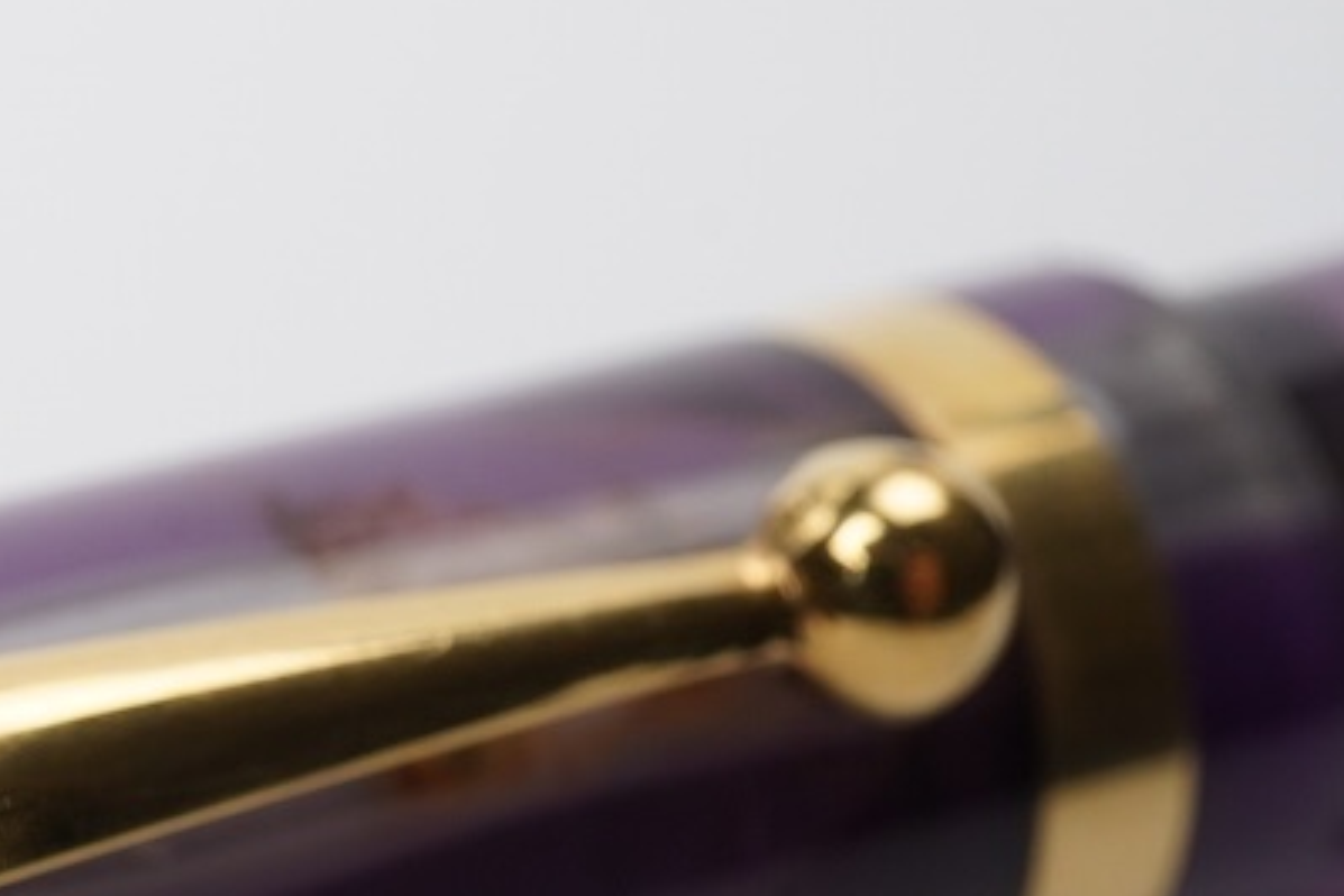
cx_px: -403
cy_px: 973
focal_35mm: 127
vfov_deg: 10.7
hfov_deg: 15.4
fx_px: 4741
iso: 400
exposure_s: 1/100
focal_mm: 30
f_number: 20
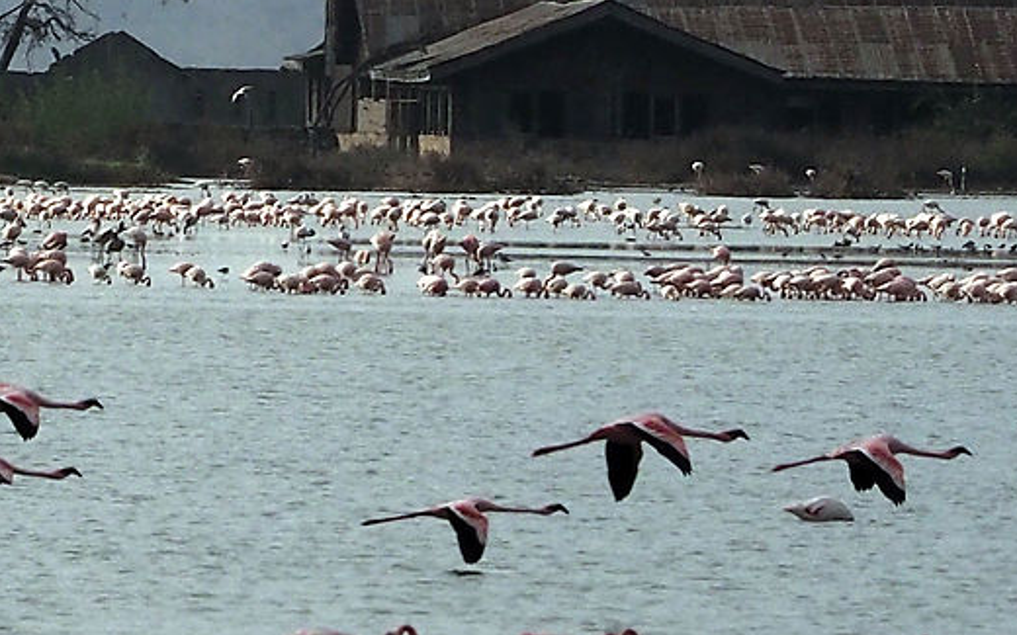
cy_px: 461
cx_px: 323
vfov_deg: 0.9
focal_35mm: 1469
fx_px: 40716
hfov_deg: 1.4
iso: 200
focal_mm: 150
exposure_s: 1/1600
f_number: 7.1
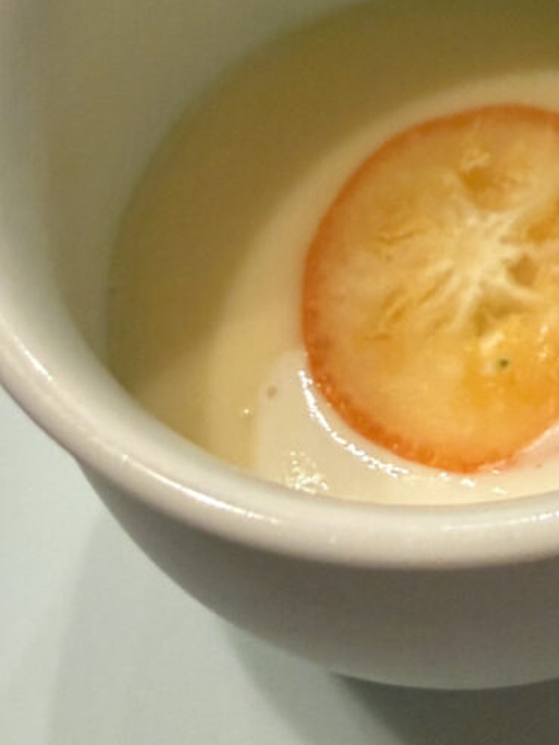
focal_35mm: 54
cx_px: 532
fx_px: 1162
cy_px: 201
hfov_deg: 25.9
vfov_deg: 34.9
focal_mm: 2.22
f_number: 2.2
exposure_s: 1/60
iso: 400
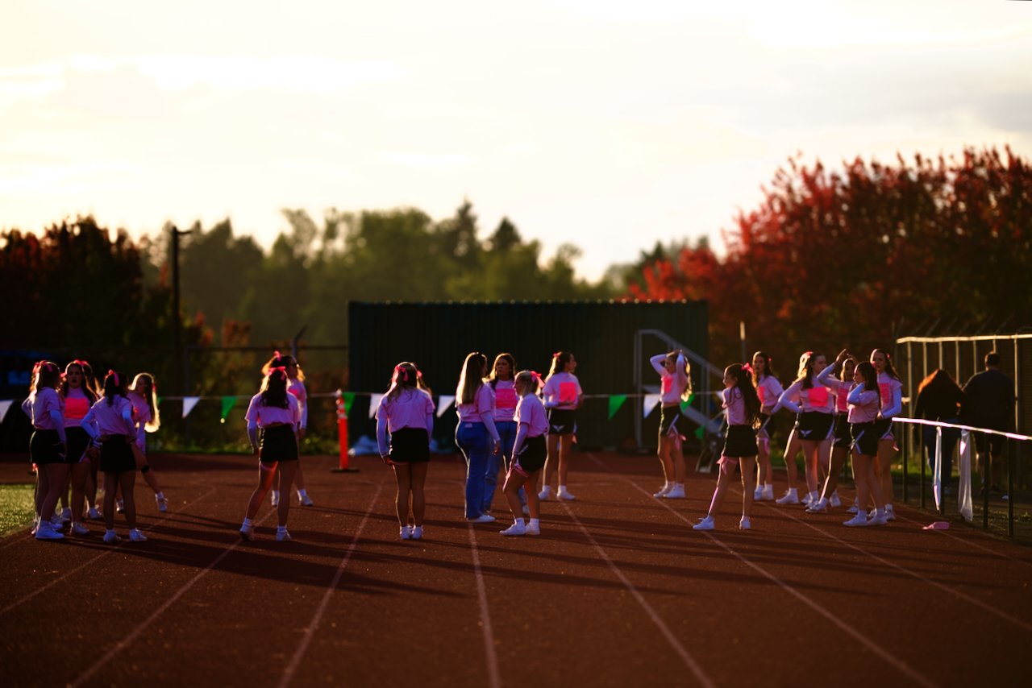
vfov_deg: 6.9
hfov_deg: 10.3
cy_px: 344
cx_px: 516
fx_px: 5734
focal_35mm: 200
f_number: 2
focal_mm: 200
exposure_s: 1/1600
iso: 250
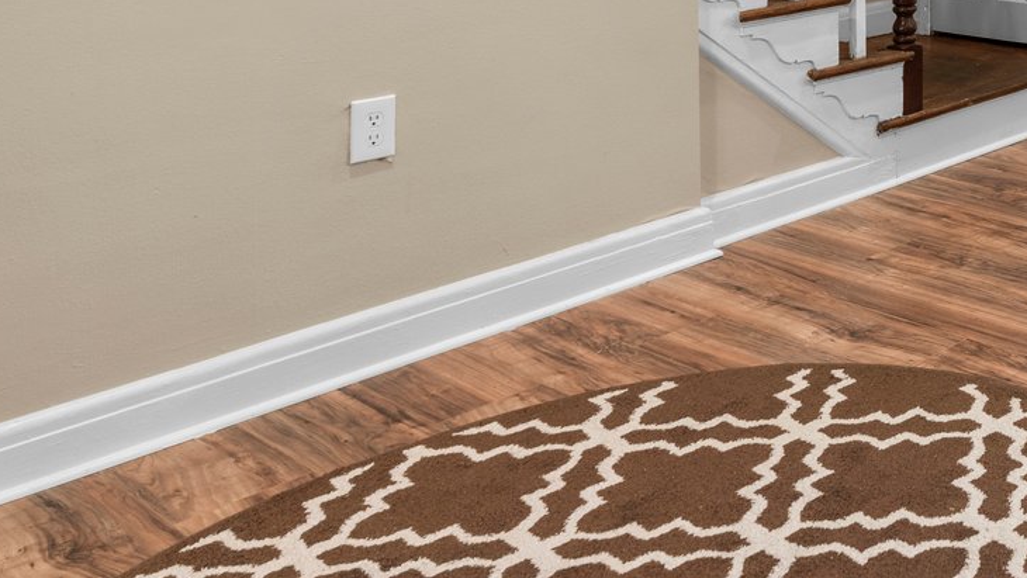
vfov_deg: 22.0
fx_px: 1280
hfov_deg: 33.2
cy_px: -238
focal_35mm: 47
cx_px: 1308
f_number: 8
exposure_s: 1/4
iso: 100
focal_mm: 16
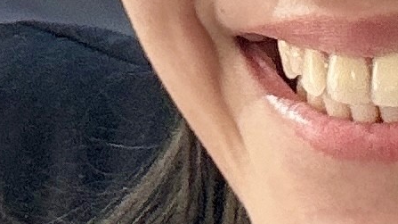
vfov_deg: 5.2
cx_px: 212
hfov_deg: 9.5
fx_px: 2384
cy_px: -364
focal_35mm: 226
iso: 50
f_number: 1.9
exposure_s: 1/121
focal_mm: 2.69
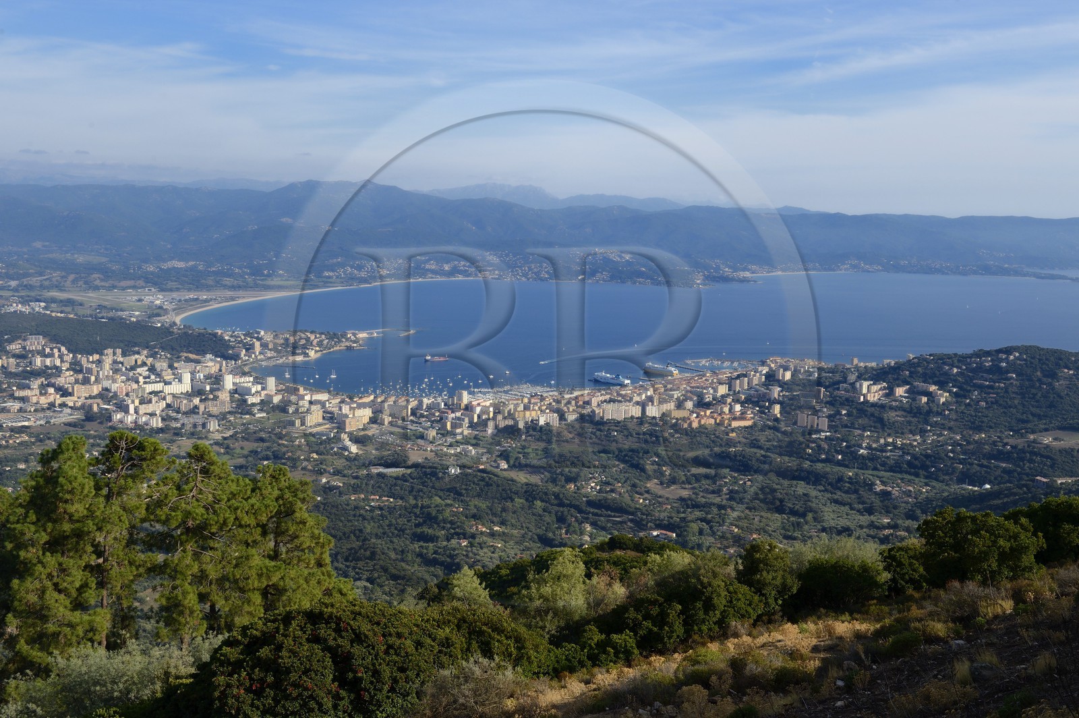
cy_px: 359
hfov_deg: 48.5
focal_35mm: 40
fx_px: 1198
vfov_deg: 33.3
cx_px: 540
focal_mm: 40
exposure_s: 1/250
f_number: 11
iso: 200
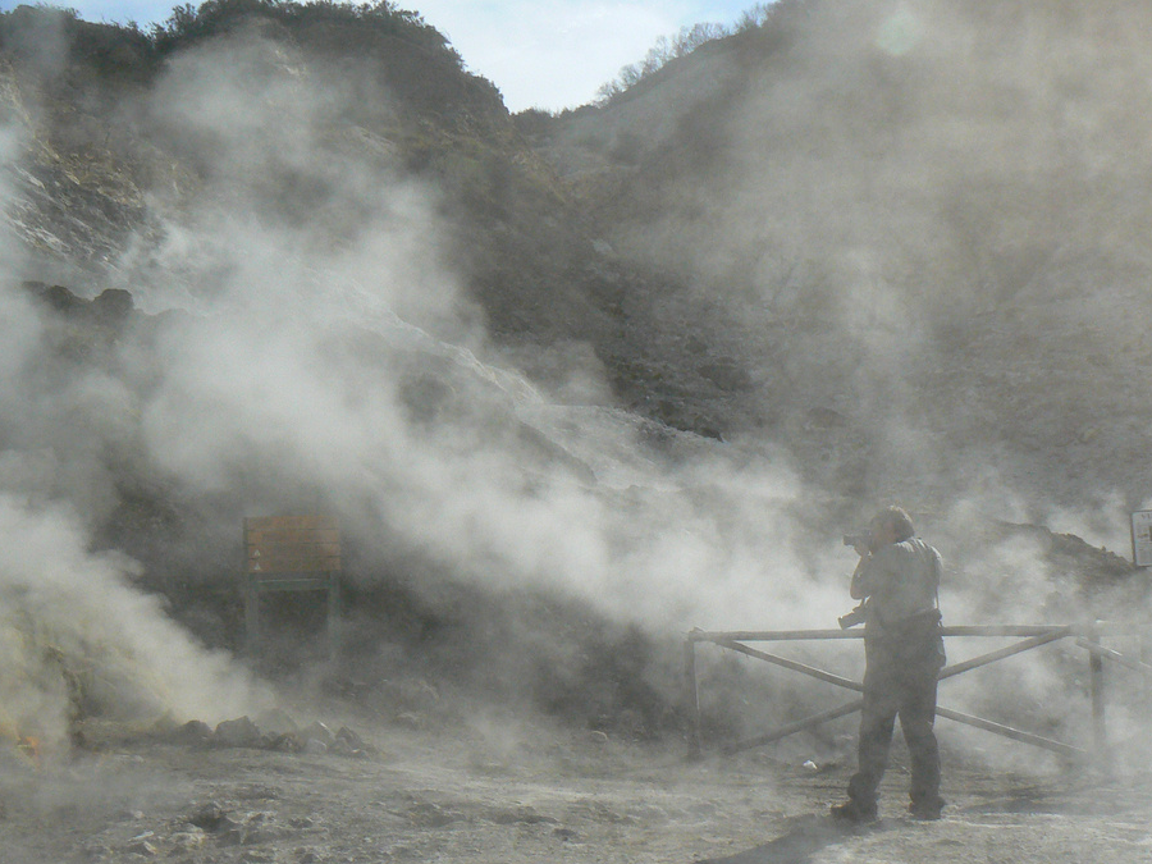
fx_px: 1597
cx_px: 402
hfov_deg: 39.3
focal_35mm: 48
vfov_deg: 30.2
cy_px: 471
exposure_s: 1/1600
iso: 200
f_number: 8
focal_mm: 6
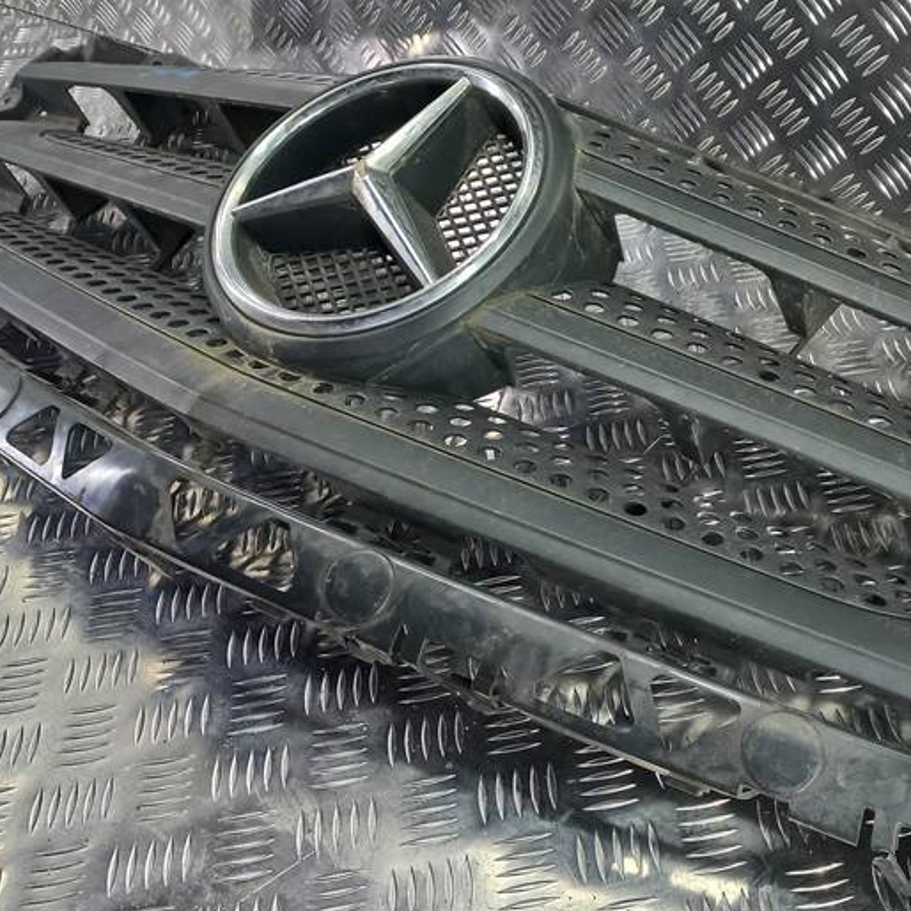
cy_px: 381
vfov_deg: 38.2
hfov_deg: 37.1
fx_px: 1310
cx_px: 714
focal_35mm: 44
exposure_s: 1/50
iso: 80
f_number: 1.8
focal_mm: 4.6
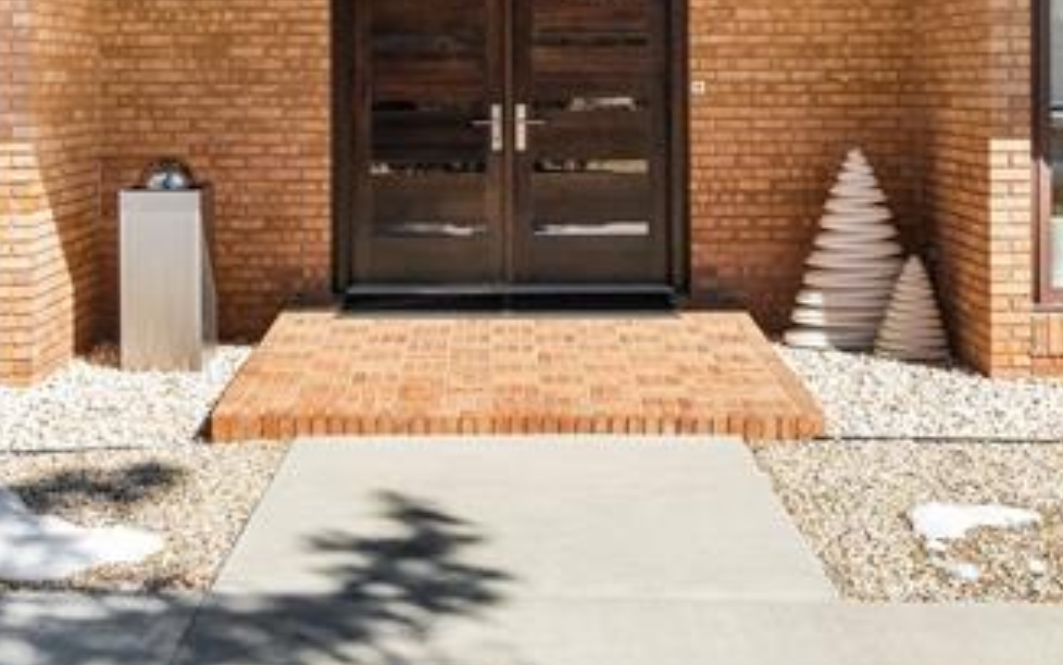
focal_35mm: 50
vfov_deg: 25.3
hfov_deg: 40.3
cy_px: 101
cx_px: 509
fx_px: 1449
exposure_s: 1/8000
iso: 1000
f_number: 6.3
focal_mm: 25
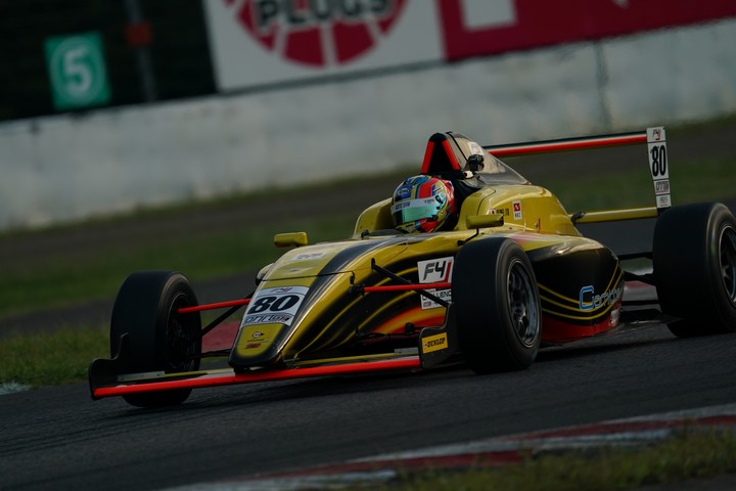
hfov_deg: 3.4
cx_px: 368
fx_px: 12266
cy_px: 246
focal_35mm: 600
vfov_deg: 2.3
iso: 400
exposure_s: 1/800
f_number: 6.3
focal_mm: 600
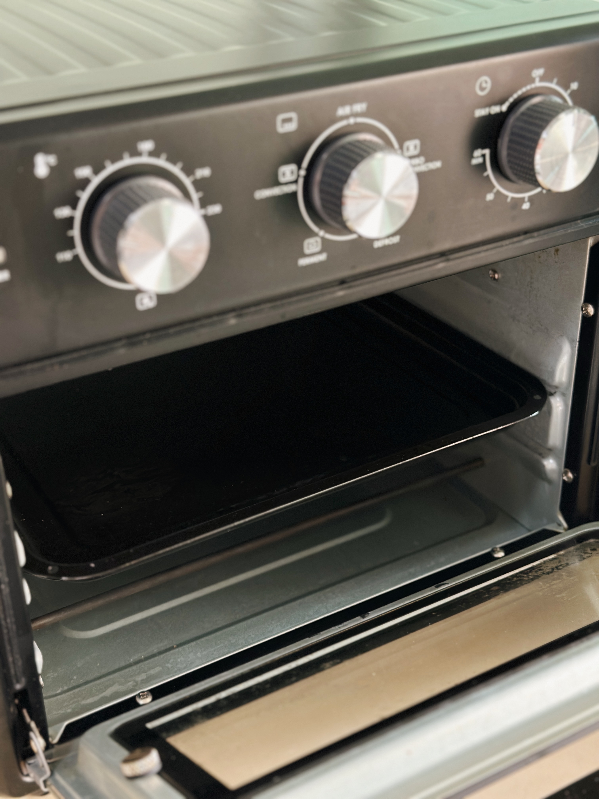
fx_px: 1107
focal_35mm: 48
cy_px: 400
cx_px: 300
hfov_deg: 30.3
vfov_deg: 39.7
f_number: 1.78
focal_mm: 6.86
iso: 320
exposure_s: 1/50
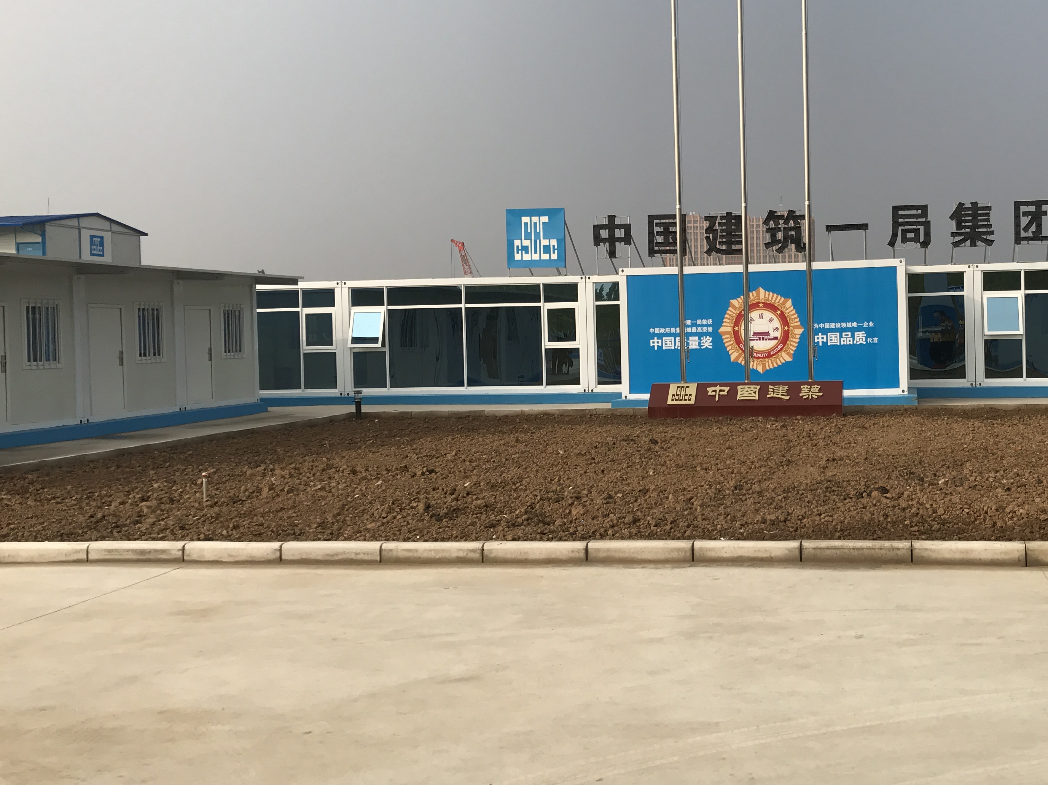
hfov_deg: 44.7
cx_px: 741
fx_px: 1241
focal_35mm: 41
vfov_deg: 35.1
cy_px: 358
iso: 20
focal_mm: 3.99
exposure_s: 1/1808
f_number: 1.8
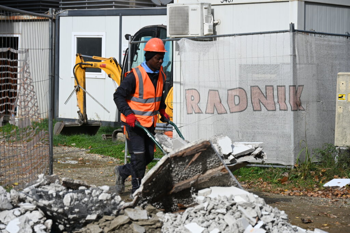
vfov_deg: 15.2
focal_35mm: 90
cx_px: 175
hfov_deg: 22.6
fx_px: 874
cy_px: 116
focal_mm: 90
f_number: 6.3
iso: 100
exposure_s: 1/500
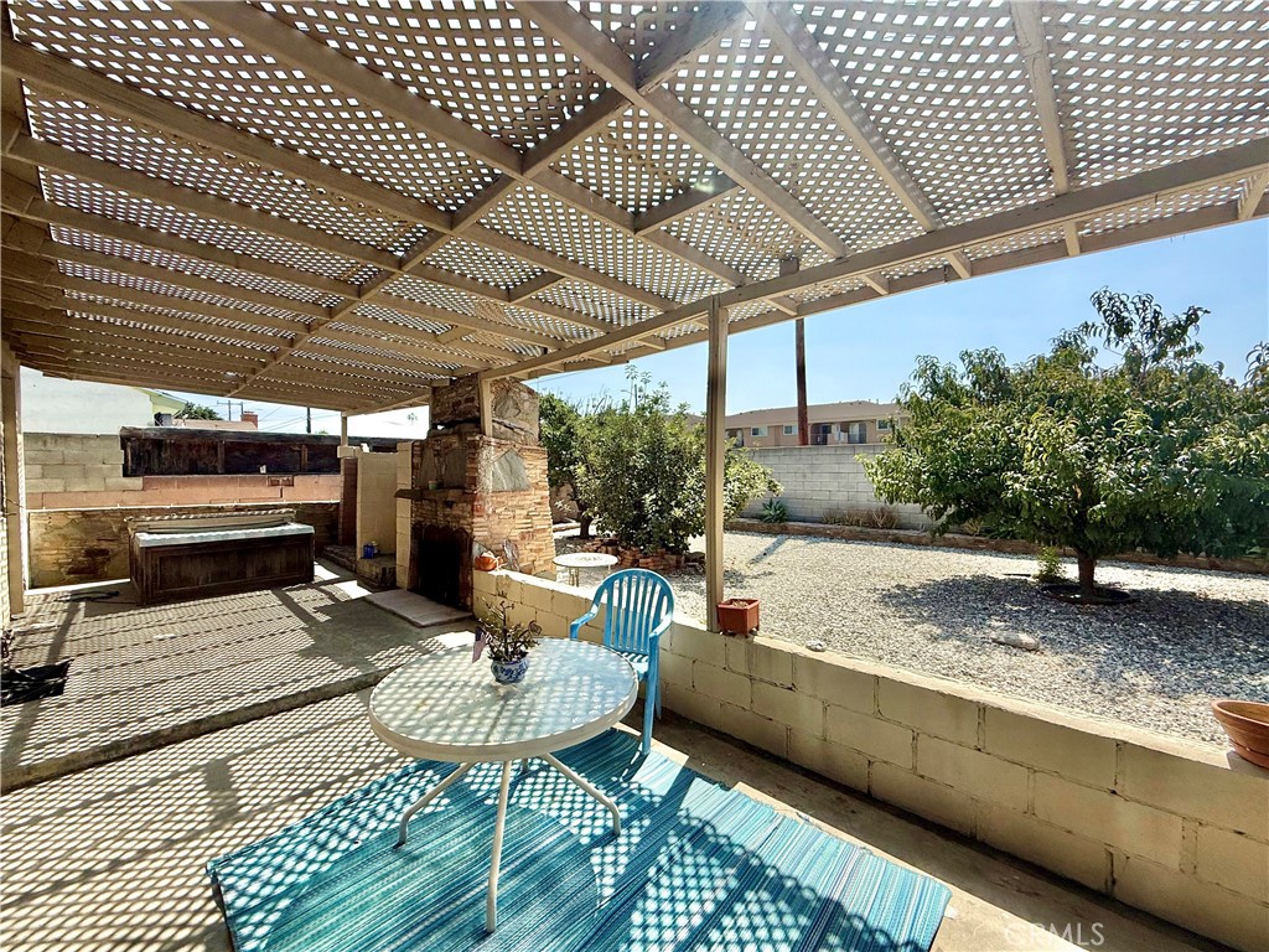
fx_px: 513
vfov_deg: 85.7
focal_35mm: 14
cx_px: 634
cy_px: 476
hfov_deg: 102.1
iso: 50
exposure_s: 1/3663
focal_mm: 2.22
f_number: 2.2
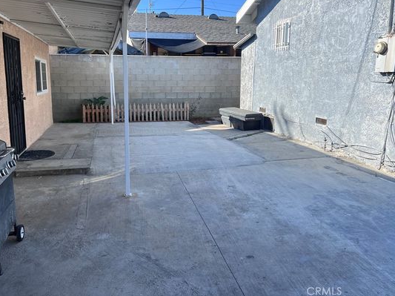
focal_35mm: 29
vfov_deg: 48.1
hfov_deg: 61.5
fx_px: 331
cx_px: 176
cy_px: 132
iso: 50
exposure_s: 1/1779
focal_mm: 5.7
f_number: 1.5
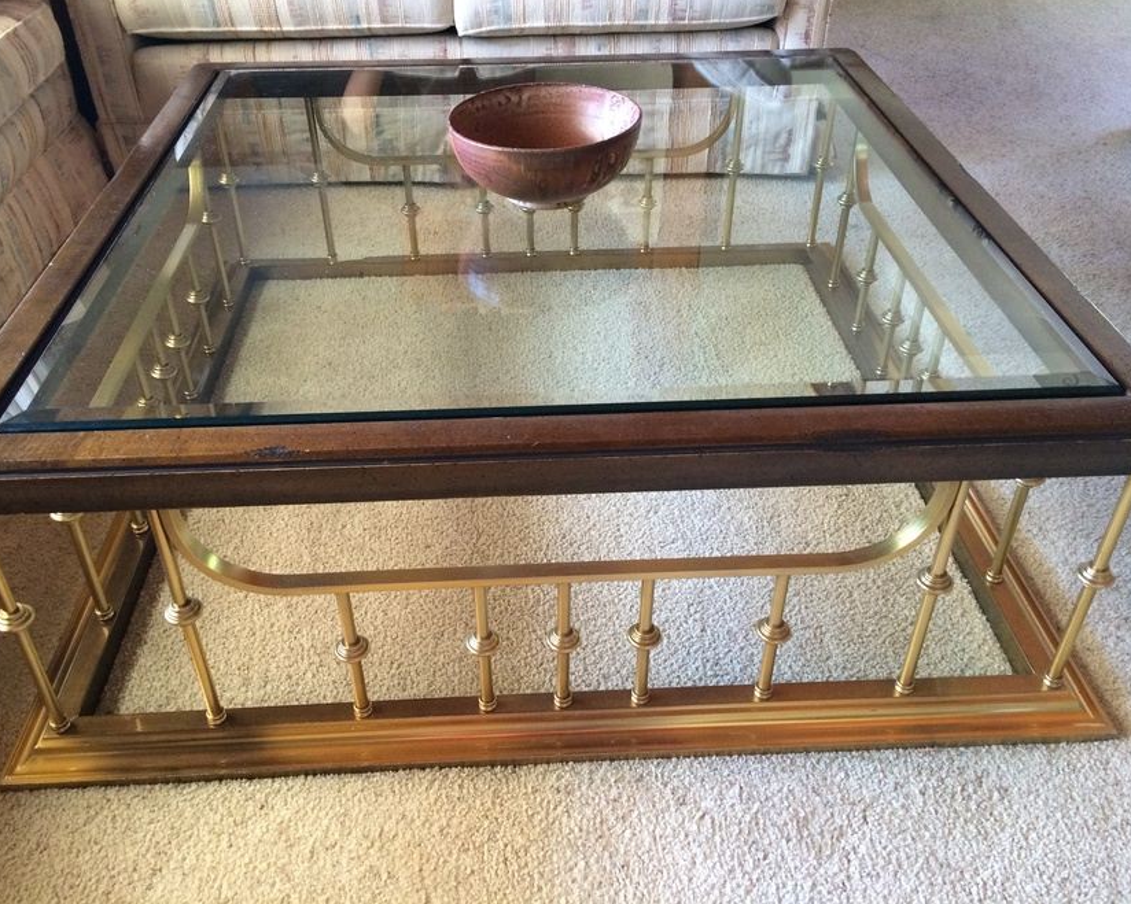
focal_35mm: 32
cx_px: 545
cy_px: 447
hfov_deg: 55.7
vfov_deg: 45.8
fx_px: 1071
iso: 200
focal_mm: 4.12
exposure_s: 1/30
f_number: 2.2
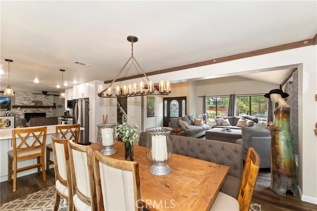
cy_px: 106
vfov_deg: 77.4
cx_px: 158
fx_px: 132
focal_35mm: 15
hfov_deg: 100.4
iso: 400
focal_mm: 10
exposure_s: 1/30
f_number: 8
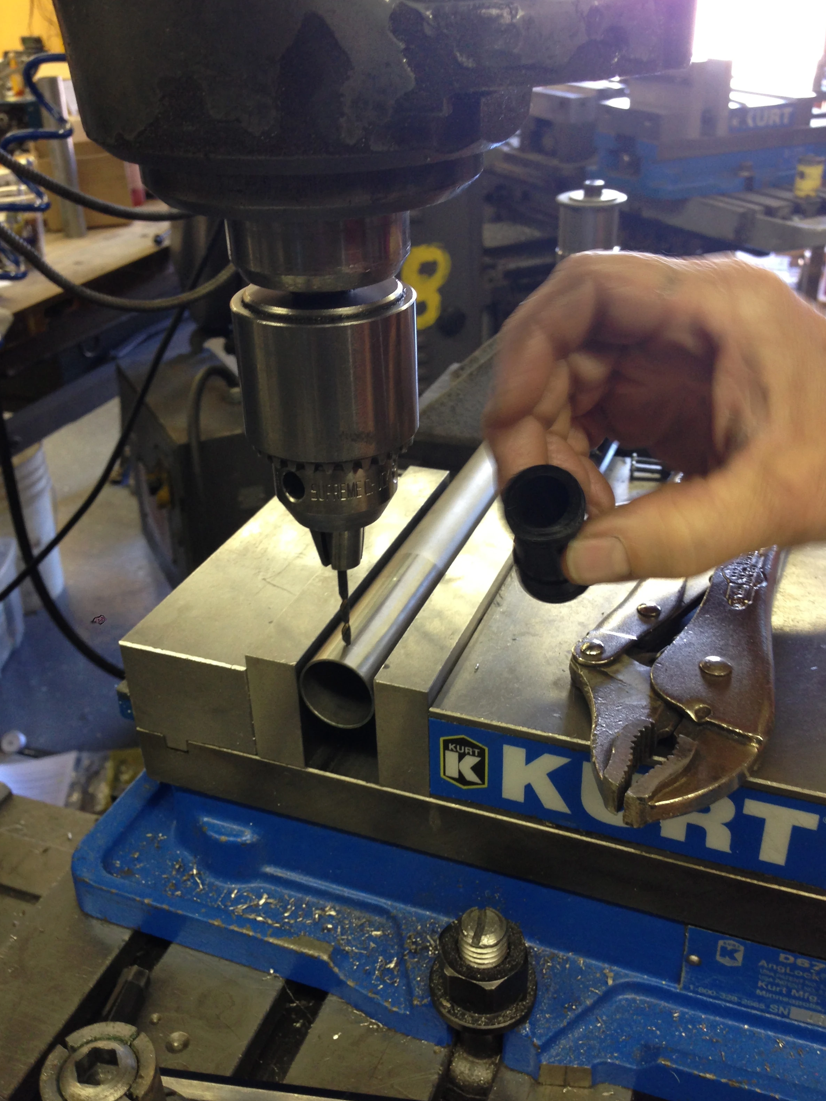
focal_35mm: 34
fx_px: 1082
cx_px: 418
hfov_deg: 41.8
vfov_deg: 54.0
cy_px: 558
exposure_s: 1/20
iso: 80
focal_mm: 4.13
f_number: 2.4
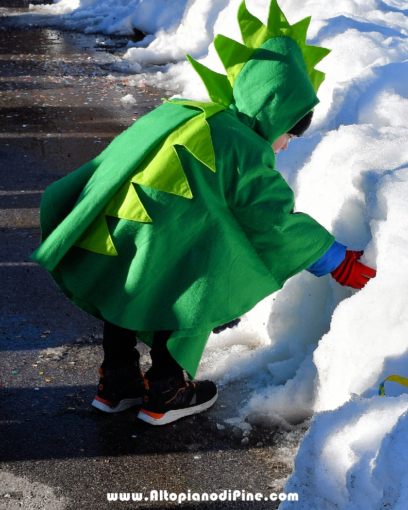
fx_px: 875
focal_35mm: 58
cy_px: 204
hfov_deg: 26.2
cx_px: 202
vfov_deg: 32.4
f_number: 10
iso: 100
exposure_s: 1/400
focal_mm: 34
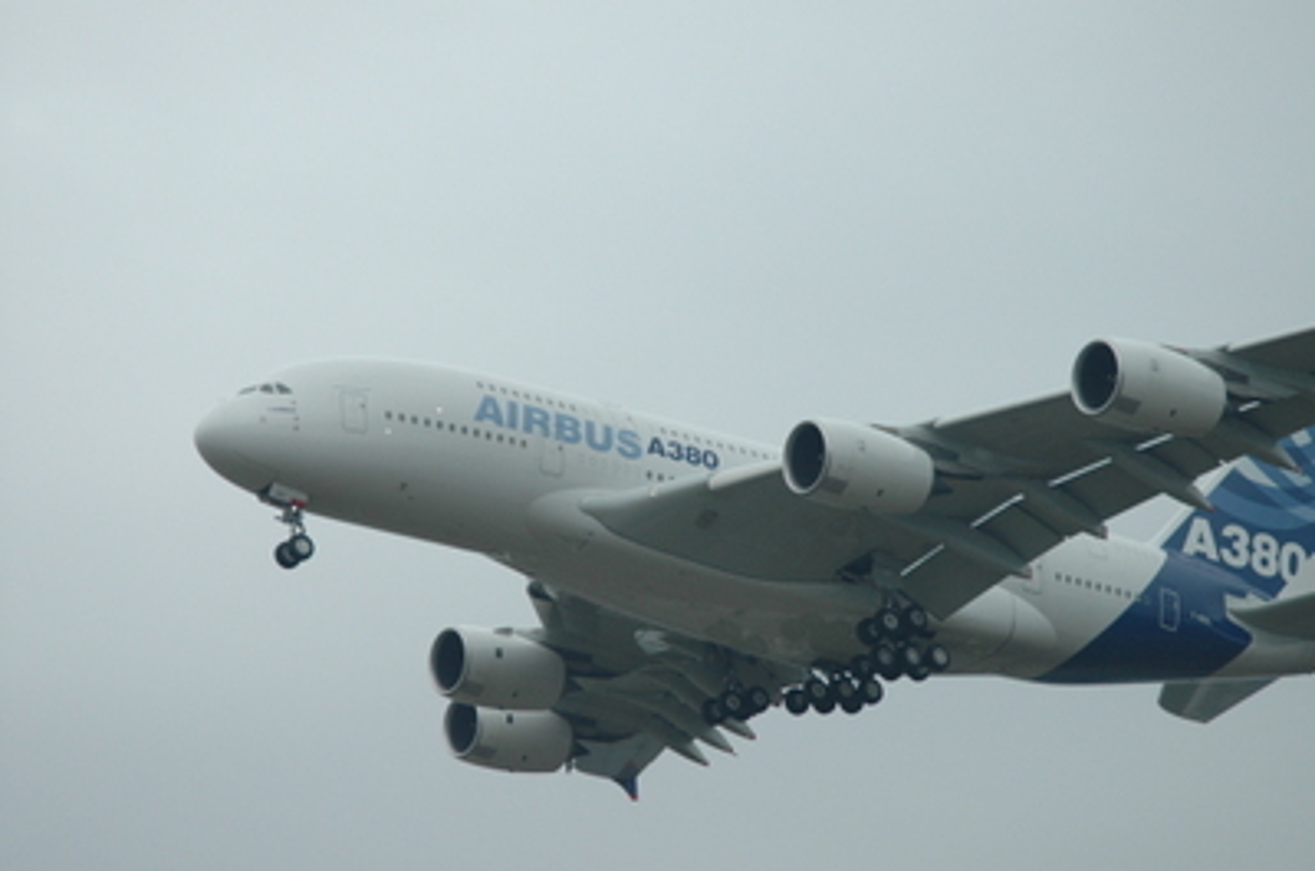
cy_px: 436
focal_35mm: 123
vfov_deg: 11.1
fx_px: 4484
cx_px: 658
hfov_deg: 16.7
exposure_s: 1/800
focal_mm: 82
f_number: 5.6
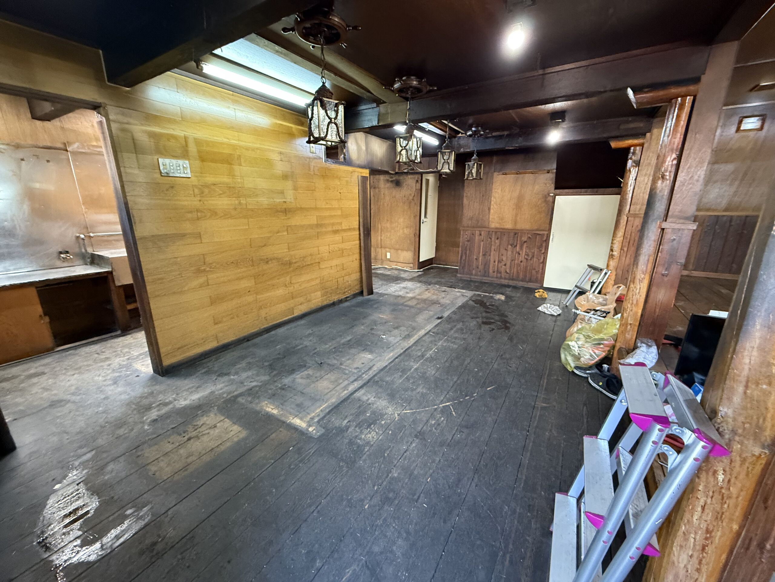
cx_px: 388
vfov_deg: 85.7
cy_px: 291
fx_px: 313
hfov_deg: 102.1
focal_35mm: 14
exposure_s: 1/50
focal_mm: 2.22
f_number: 2.2
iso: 500
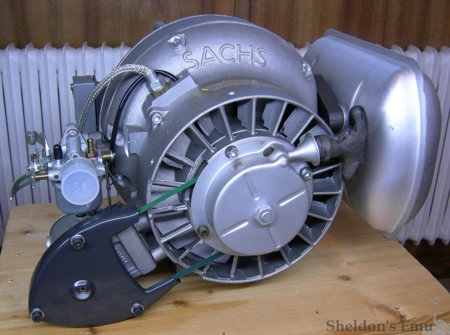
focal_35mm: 36
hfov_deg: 51.5
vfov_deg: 39.5
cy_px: 168
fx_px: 467
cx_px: 225
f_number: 2.7
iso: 64
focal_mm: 7.5
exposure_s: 1/16.4
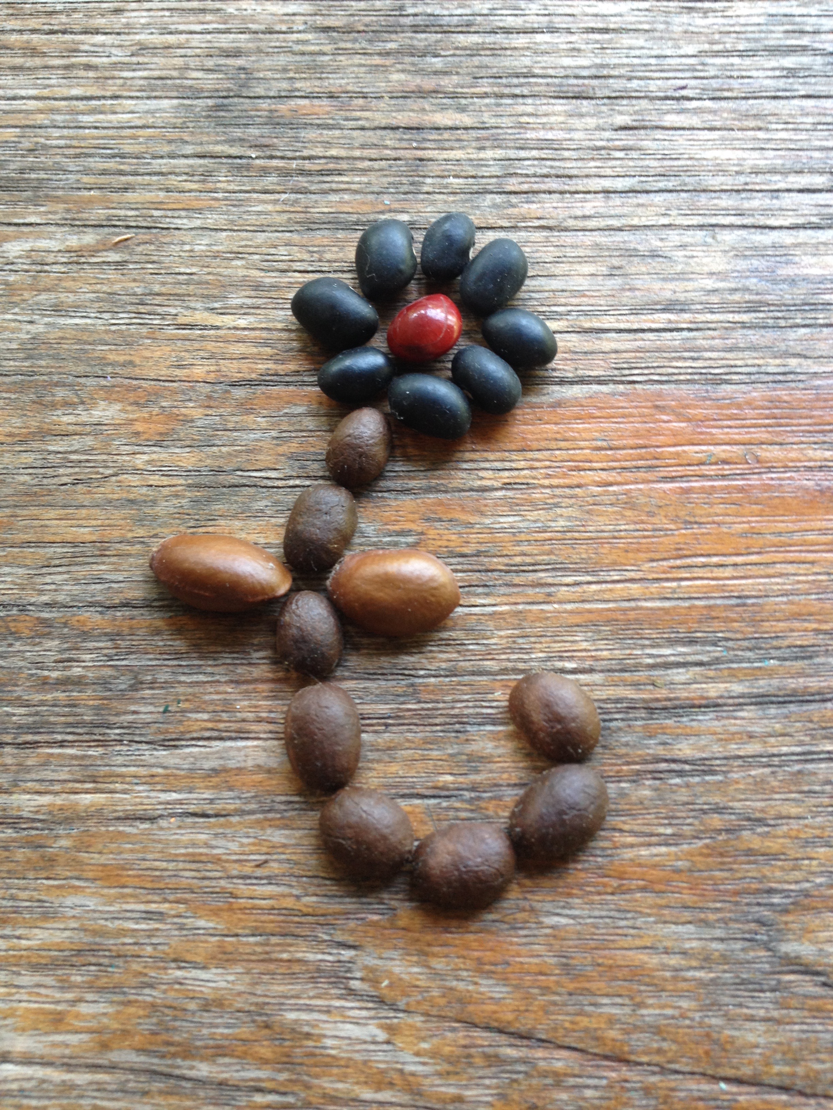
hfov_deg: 40.7
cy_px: 555
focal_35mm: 35
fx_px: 1123
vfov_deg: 52.6
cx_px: 416
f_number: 2.4
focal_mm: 4.28
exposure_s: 1/20
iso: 64
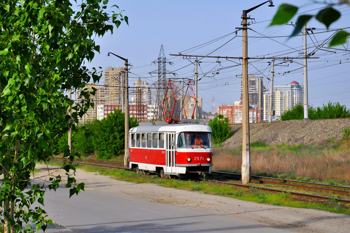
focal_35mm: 99
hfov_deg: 20.6
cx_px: 175
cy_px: 116
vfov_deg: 13.8
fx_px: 961
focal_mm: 66
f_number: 7.1
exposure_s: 1/500
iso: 200
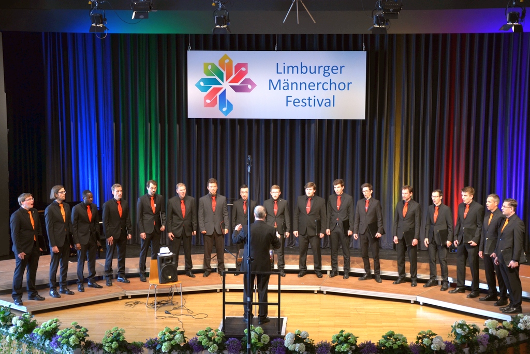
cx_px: 265
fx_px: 883
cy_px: 177
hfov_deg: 33.4
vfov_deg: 22.6
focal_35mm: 60
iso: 800
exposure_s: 1/40
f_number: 4.5
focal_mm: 40
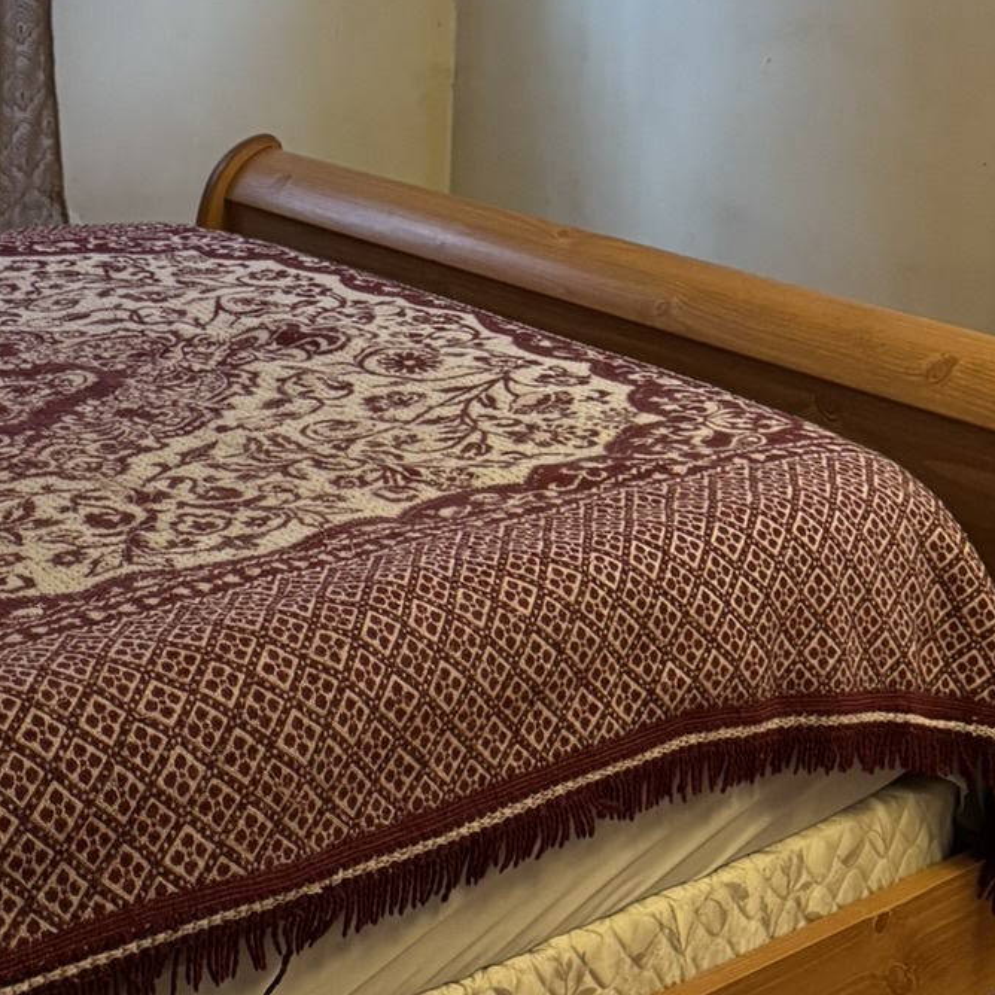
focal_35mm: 65
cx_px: 378
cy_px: -6
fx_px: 2114
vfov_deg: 25.2
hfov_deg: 26.4
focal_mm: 6.76
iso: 800
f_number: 1.78
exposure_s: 1/60
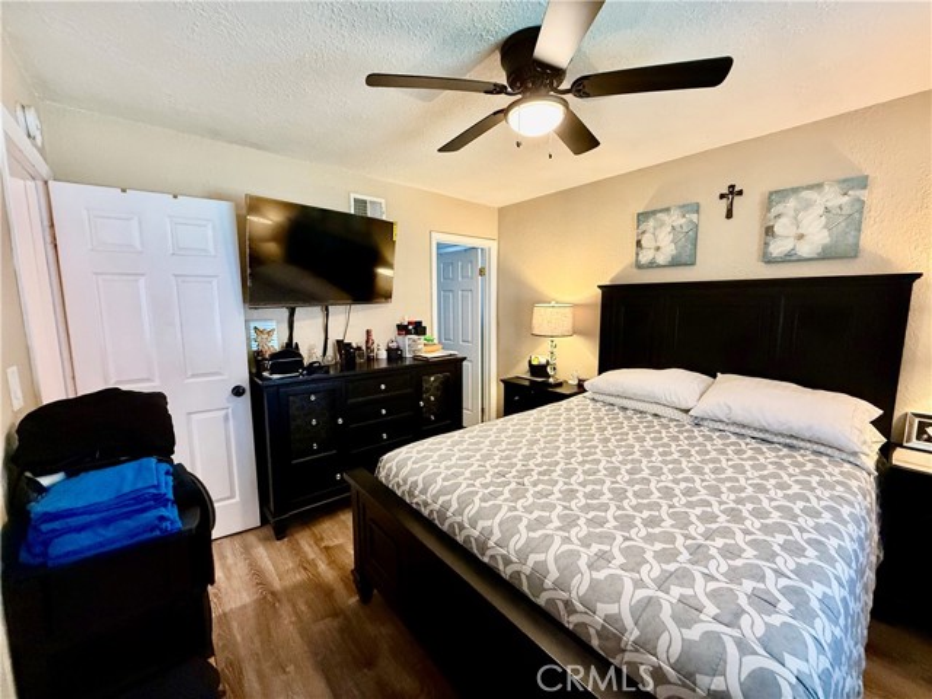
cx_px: 466
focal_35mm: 14
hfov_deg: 102.1
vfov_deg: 85.7
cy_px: 350
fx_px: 377
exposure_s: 1/60
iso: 500
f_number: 2.2
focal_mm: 2.22
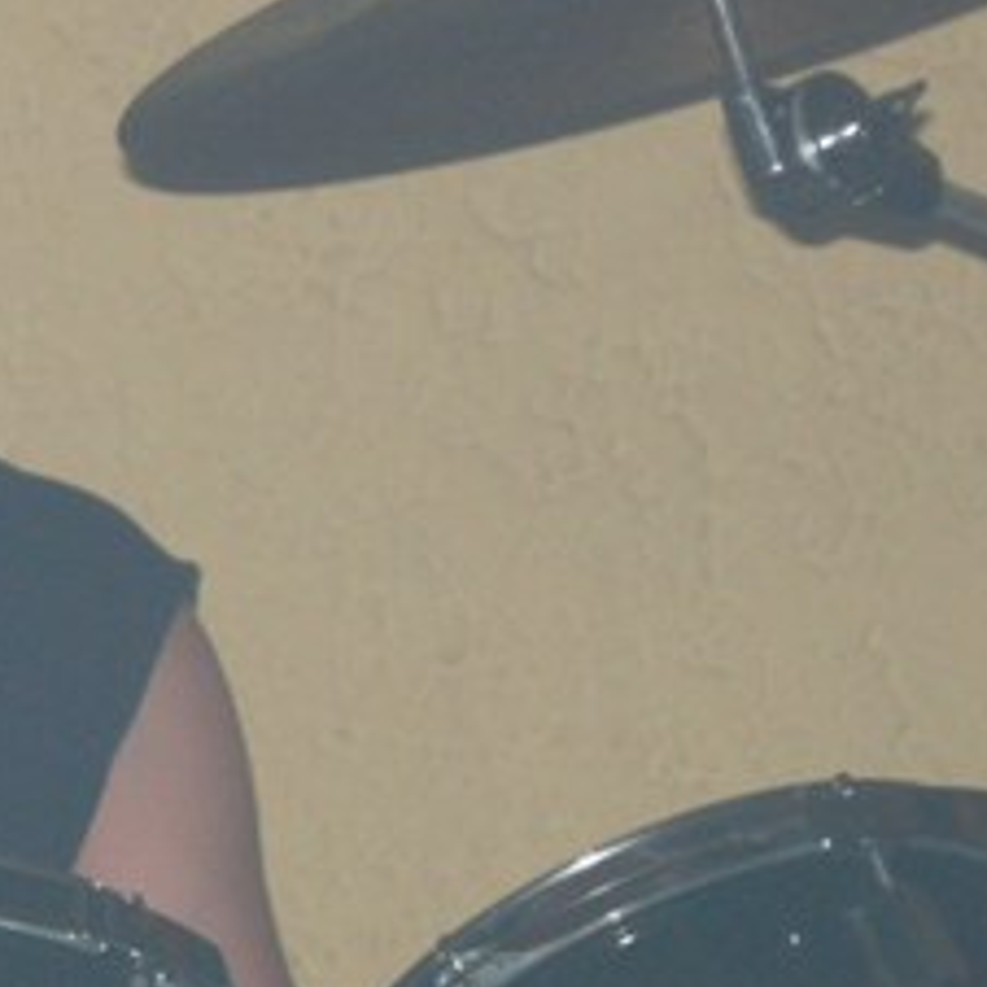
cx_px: -306
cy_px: 799
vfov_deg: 6.2
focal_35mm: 283
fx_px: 9129
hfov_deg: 6.1
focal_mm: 23.4
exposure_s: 1/60.1
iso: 181
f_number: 4.9
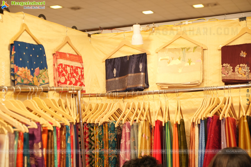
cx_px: 126
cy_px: 84
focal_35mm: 60
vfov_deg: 22.6
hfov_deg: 33.4
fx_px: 418
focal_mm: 60
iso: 800
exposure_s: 1/160
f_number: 5
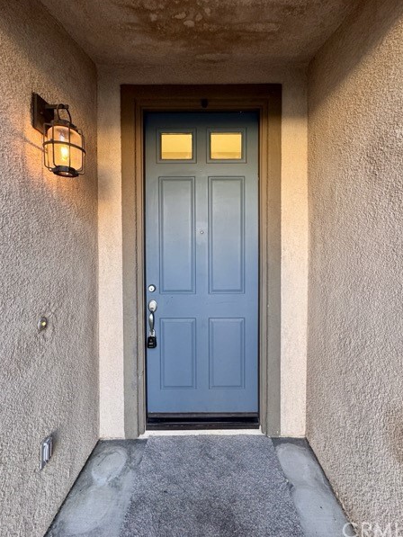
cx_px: 209
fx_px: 233
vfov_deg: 98.1
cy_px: 255
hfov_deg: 81.7
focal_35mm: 15
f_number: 2.2
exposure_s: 1/99
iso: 250
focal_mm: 2.22
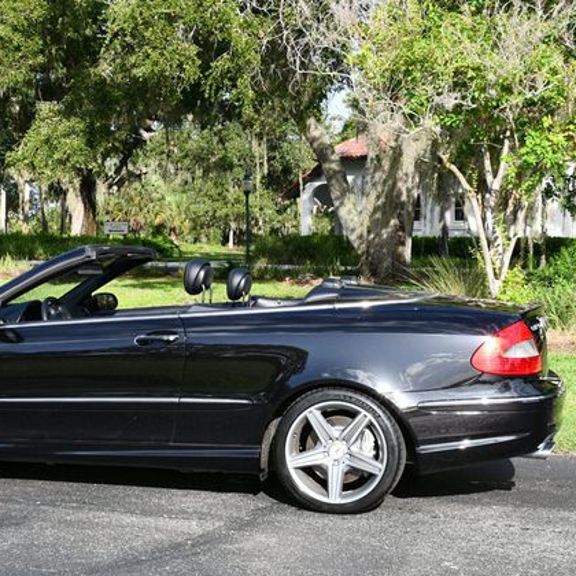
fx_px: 1318
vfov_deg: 24.7
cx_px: 160
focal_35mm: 70
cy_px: 292
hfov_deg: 24.4
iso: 180
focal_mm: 27
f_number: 8
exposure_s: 1/250
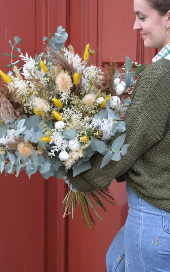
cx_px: 87
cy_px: 128
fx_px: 1149
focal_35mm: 155
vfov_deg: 13.5
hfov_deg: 8.5
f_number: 5.6
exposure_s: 1/125
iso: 360
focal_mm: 90
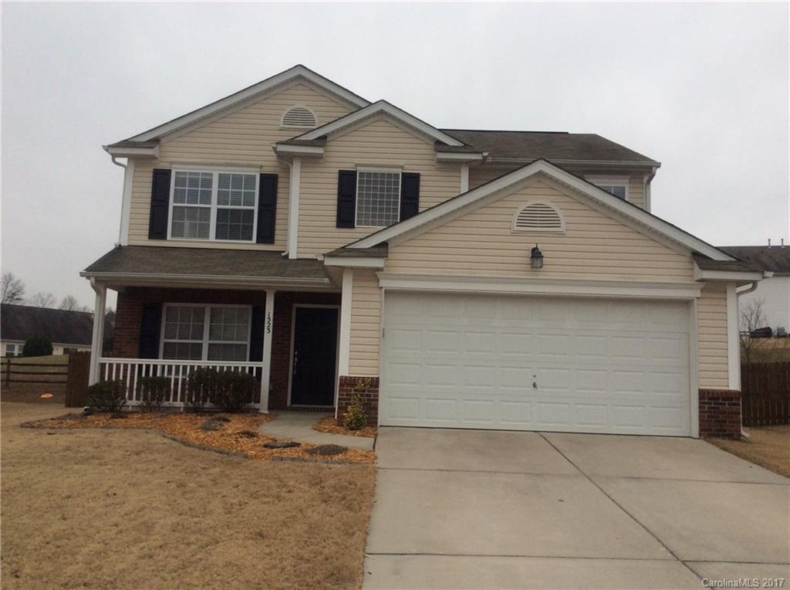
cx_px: 395
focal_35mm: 32
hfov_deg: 56.9
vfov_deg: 44.0
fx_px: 729
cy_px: 295
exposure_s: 1/120
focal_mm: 3.3
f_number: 2.4
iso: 40
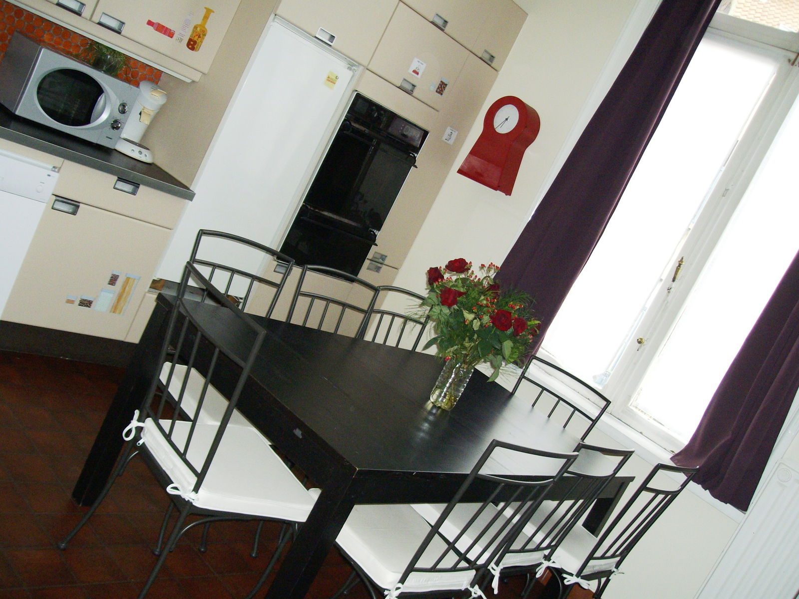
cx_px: 400
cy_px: 300
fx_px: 831
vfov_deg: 39.7
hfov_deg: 51.4
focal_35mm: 36
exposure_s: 1/125
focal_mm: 6
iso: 160
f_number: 2.7
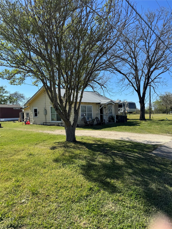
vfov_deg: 71.6
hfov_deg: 56.8
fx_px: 159
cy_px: 114
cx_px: 86
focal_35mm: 24
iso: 80
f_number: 1.78
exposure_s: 1/3247
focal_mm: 6.76
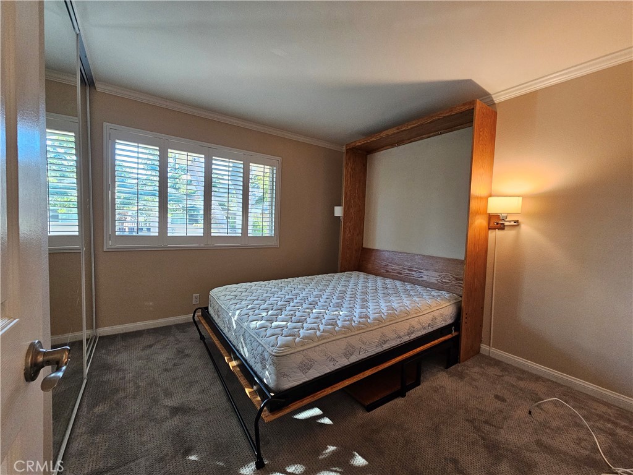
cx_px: 316
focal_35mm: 13
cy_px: 238
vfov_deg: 89.9
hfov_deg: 106.2
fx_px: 238
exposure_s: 1/60
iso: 320
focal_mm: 2.2
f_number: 2.2
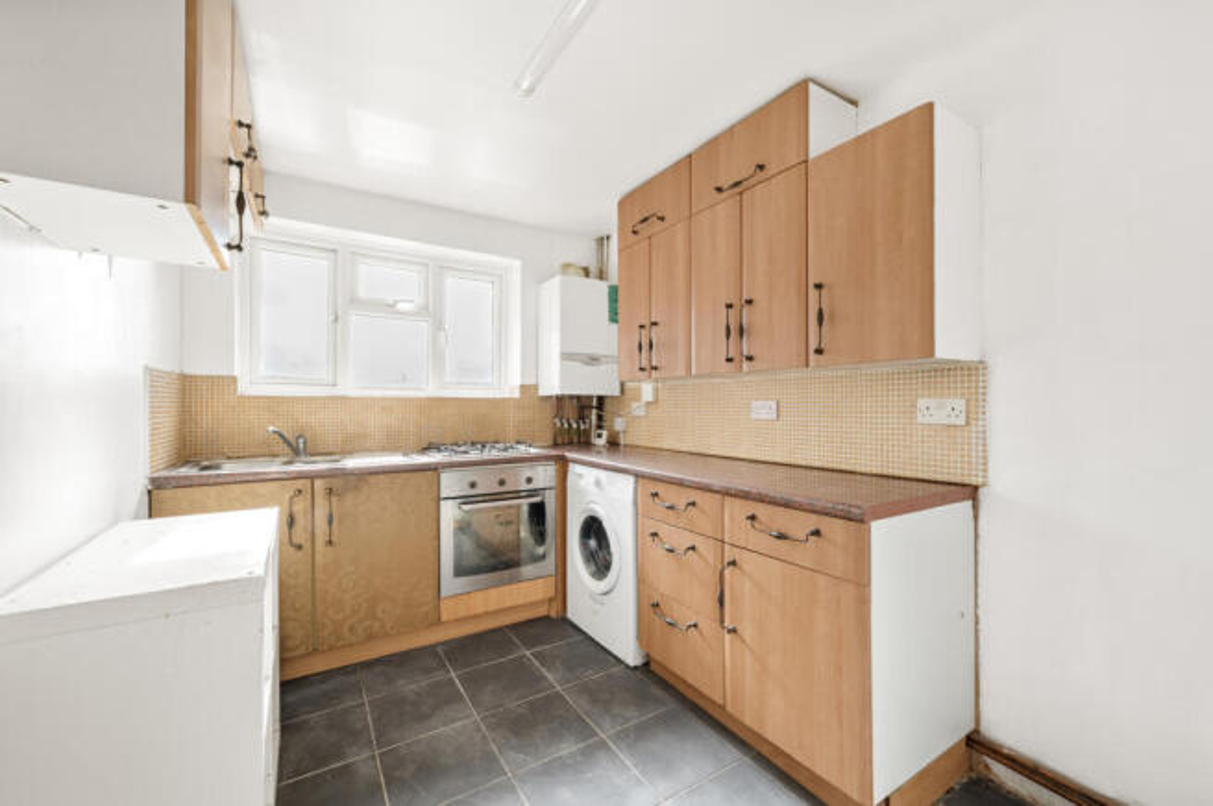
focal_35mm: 14
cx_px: 606
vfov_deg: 81.1
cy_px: 403
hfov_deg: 104.3
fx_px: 471
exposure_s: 1/3
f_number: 16
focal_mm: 14
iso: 200
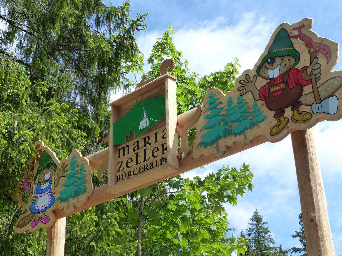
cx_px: 171
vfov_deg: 24.0
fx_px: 603
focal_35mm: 61
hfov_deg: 31.7
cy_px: 128
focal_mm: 10.9
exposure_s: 1/800
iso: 160
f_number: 4
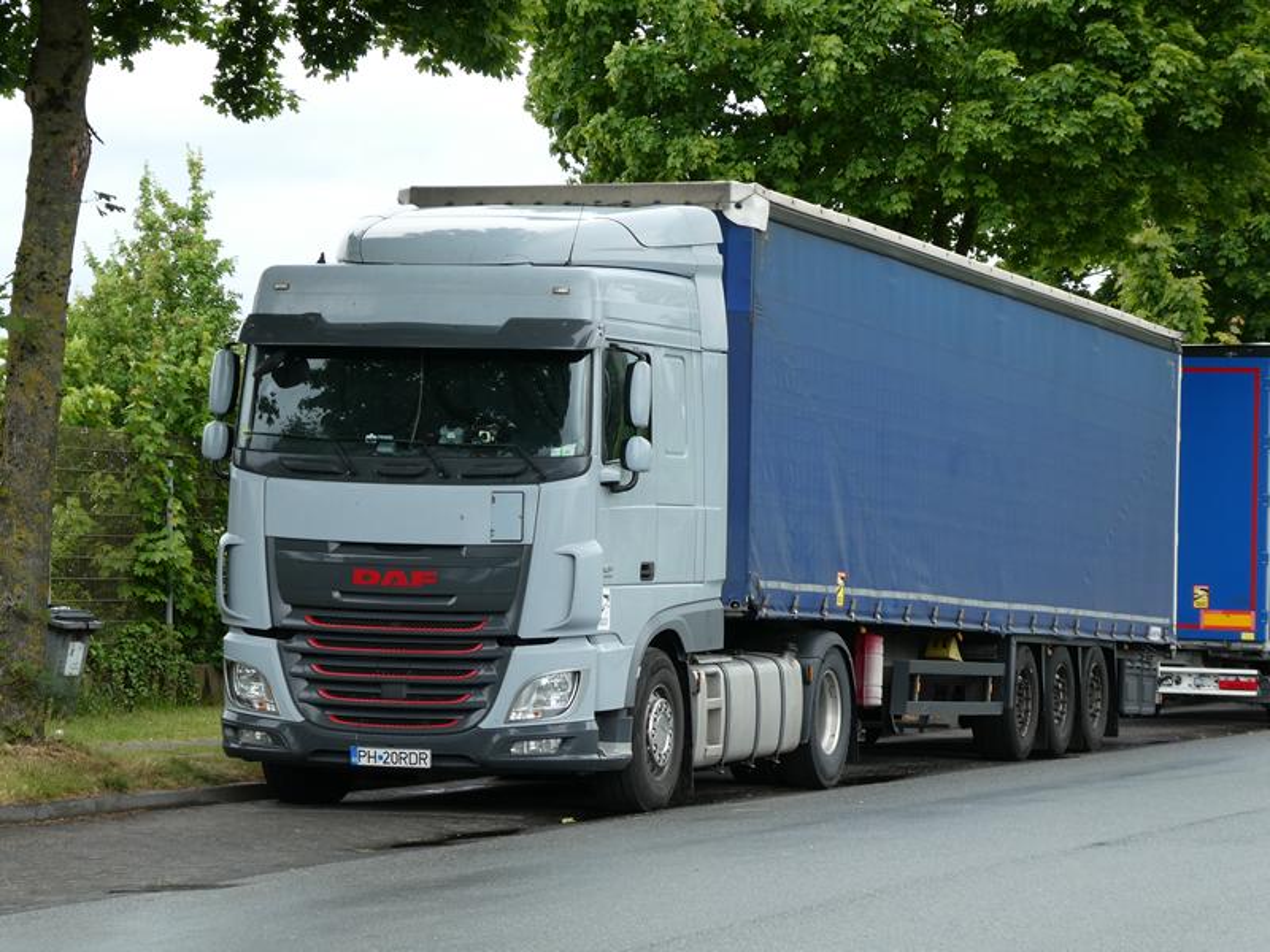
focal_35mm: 115
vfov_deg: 12.9
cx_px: 635
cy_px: 476
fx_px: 4219
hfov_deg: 17.1
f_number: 5.1
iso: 80
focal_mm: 20.6
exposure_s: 1/125
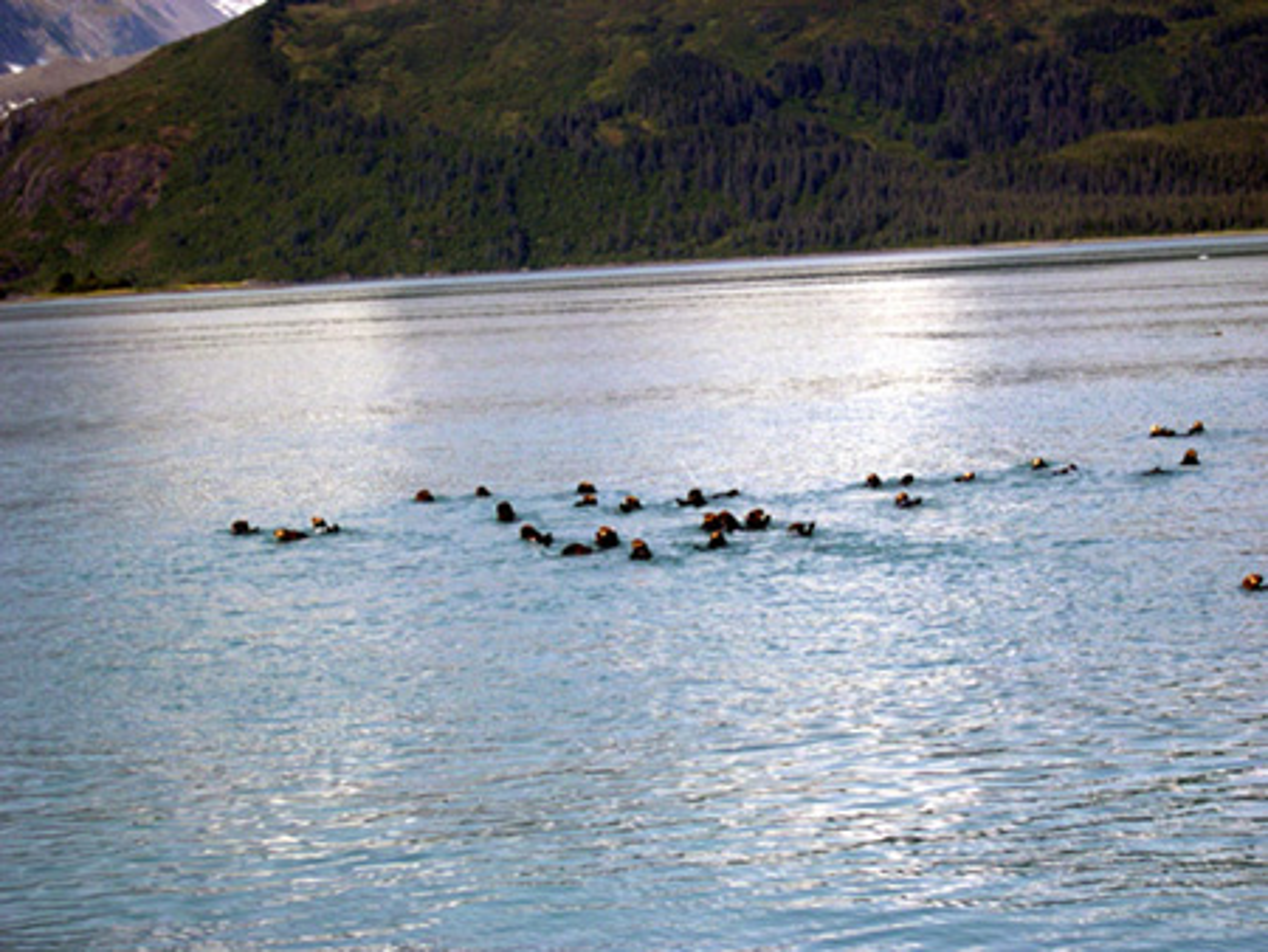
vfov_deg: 14.5
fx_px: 3738
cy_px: 476
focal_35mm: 102
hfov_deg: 19.3
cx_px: 634
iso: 100
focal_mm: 21.6
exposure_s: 1/393
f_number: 4.8
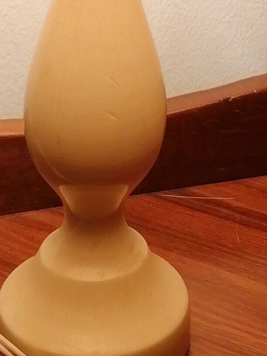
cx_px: 120
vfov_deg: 13.4
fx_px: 1357
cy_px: -279
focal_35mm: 132
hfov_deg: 11.2
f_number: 1.8
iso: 64
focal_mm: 4.75
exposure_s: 1/50
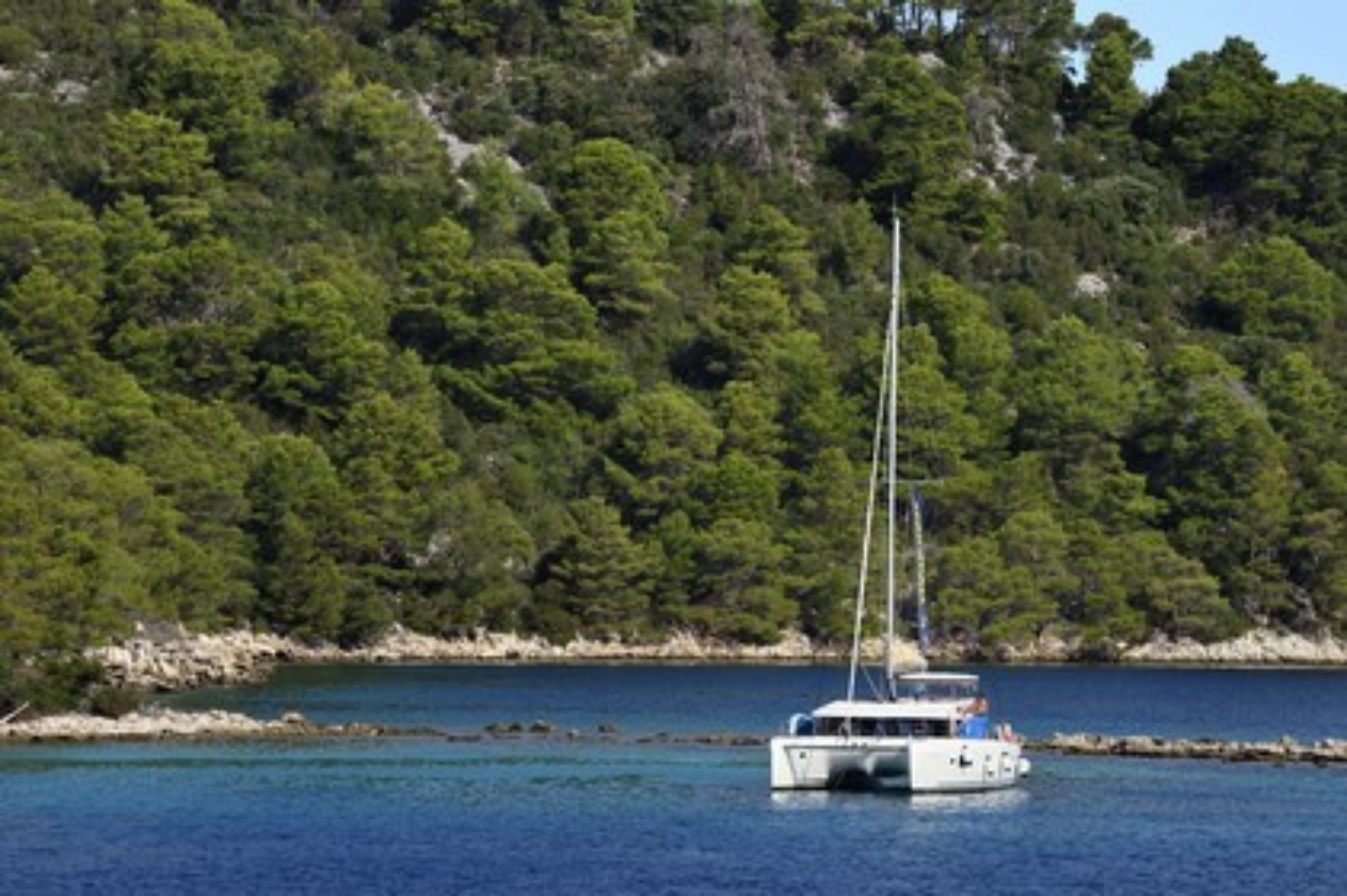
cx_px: 674
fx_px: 6730
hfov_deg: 11.4
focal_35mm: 180
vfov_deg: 7.6
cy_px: 448
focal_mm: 180
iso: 200
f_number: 10
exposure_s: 1/320
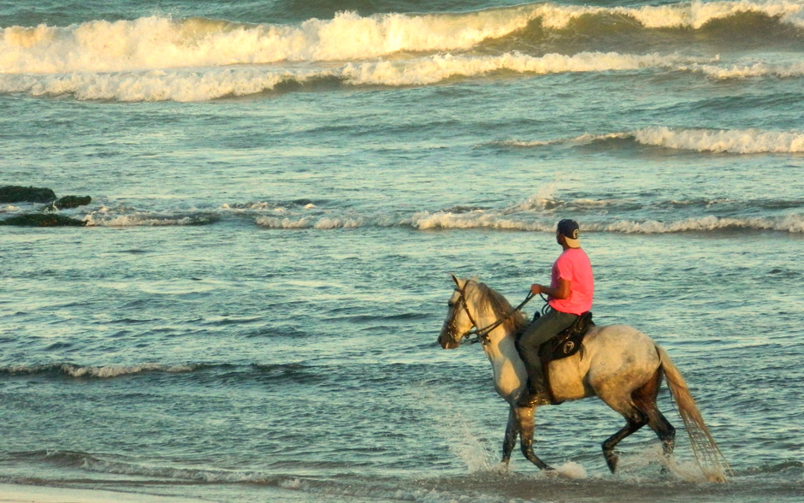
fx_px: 8241
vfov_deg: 3.5
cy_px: 298
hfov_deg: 5.6
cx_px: 348
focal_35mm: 376
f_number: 5.6
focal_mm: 50
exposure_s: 1/400
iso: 400
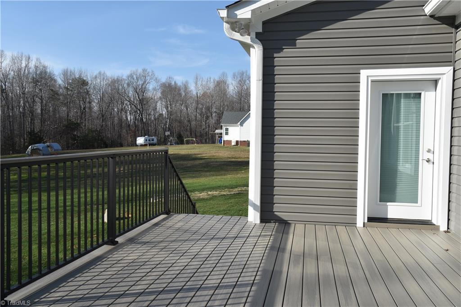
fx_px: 397
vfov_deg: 42.3
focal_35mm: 31
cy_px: 154
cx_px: 230
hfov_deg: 60.3
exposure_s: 1/320
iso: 200
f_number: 9
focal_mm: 31
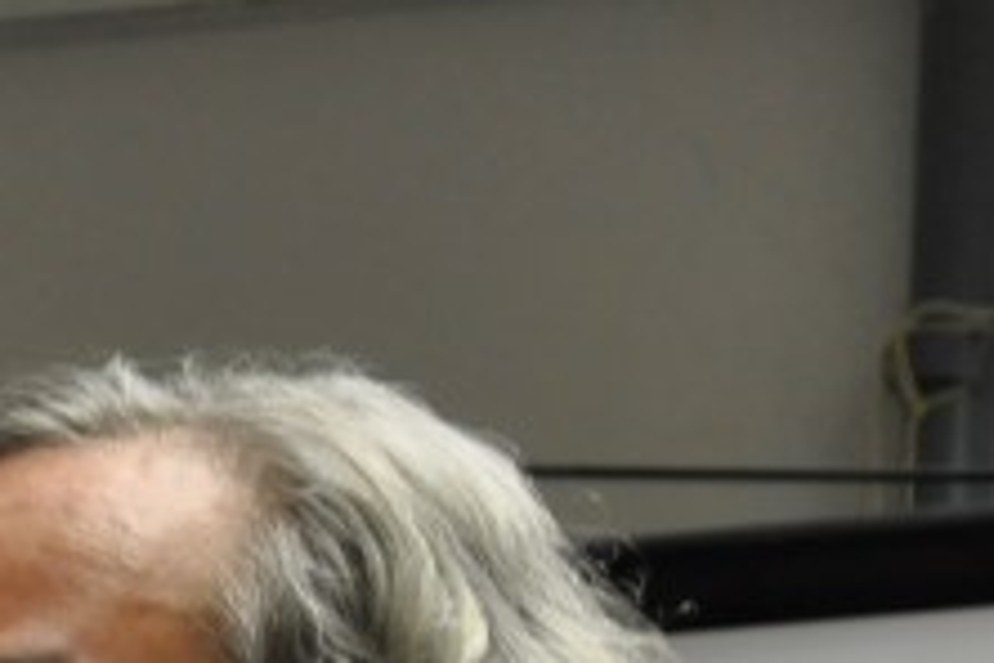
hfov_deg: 4.2
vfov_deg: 2.8
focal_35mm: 484
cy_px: 1438
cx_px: -291
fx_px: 13363
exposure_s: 1/40
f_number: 5.3
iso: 800
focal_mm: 70
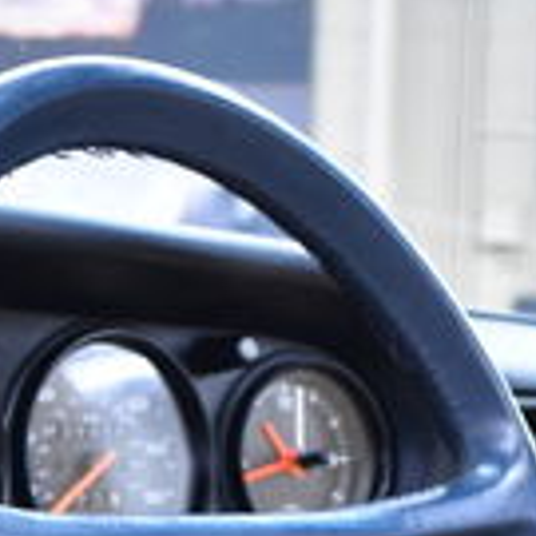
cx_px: 83
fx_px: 2540
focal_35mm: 145
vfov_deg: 11.3
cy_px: 941
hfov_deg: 12.0
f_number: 3.5
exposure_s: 1/30
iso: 1100
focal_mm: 20
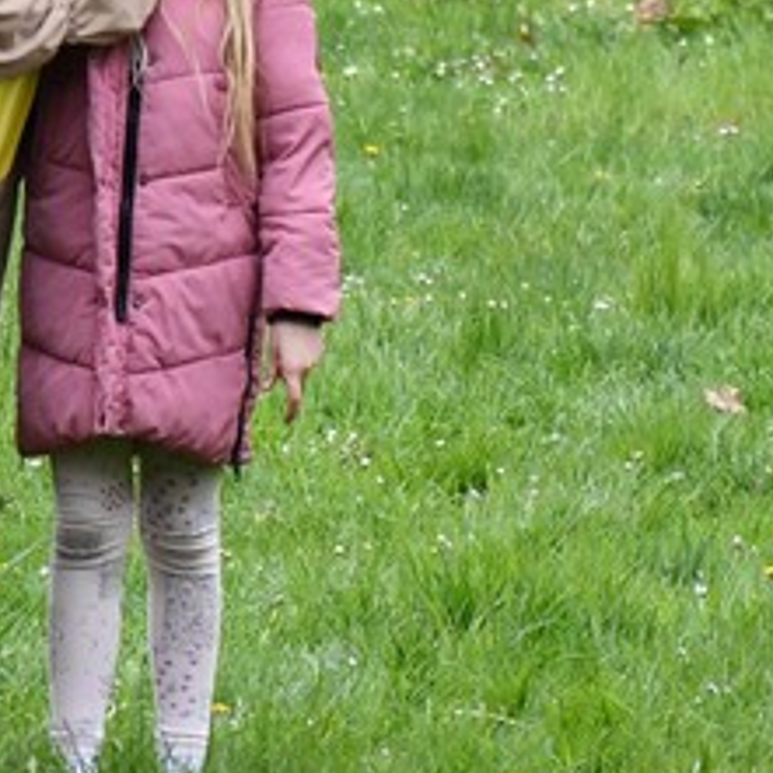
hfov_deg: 2.1
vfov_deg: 2.1
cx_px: 350
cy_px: -61
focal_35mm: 827
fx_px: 20894
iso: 720
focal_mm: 140
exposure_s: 1/1000
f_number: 5.6
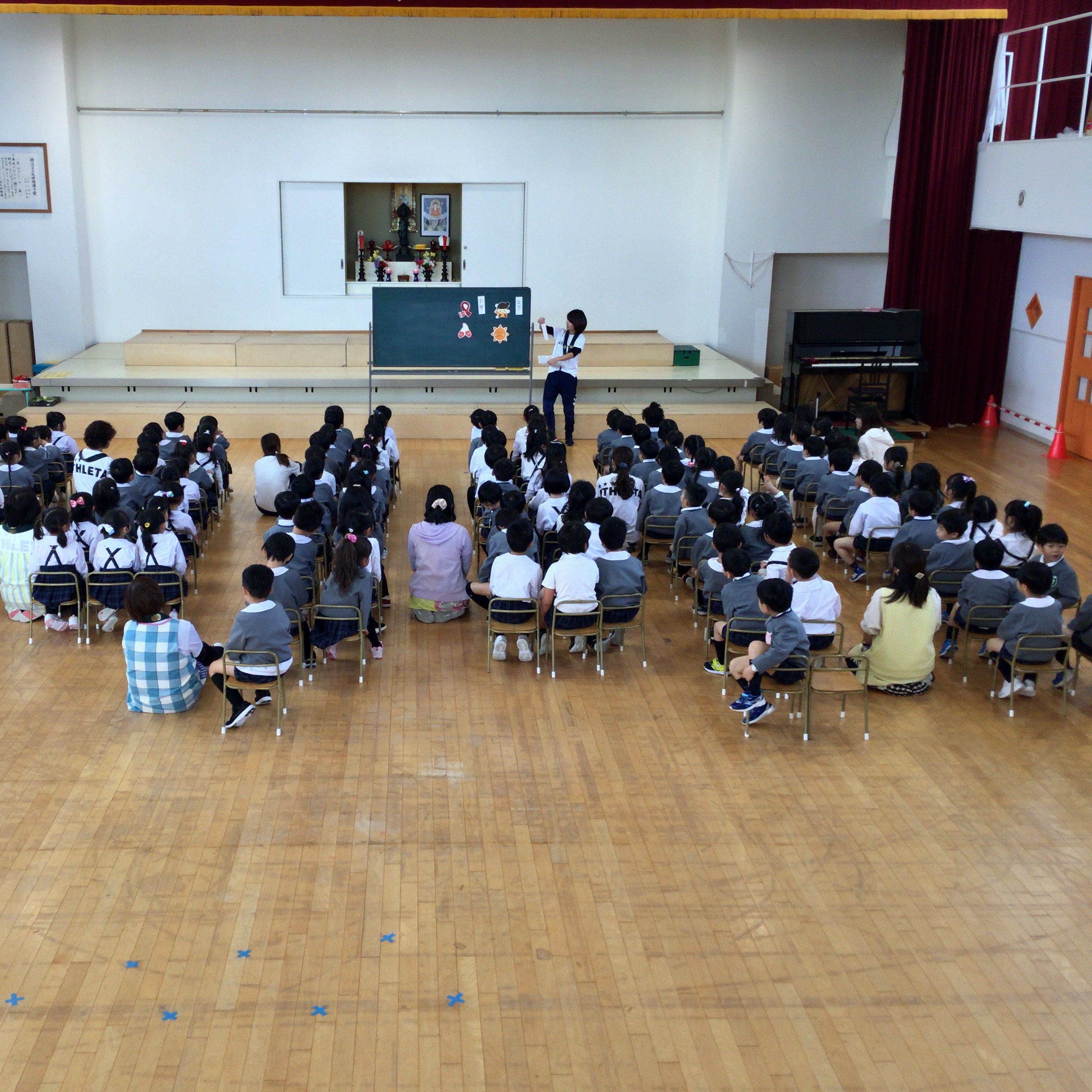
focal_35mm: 37
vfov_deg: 44.9
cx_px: 432
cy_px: 544
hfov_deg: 44.7
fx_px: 1321
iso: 25
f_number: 2.4
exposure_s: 1/60
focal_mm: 3.3
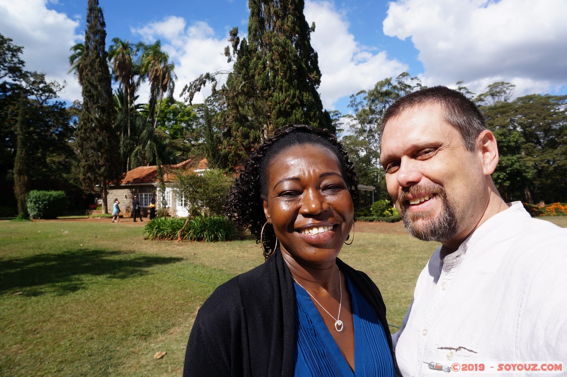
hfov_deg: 73.8
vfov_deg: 53.0
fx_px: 378
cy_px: 188
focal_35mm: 24
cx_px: 284
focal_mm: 16
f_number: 8
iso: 100
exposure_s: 1/200
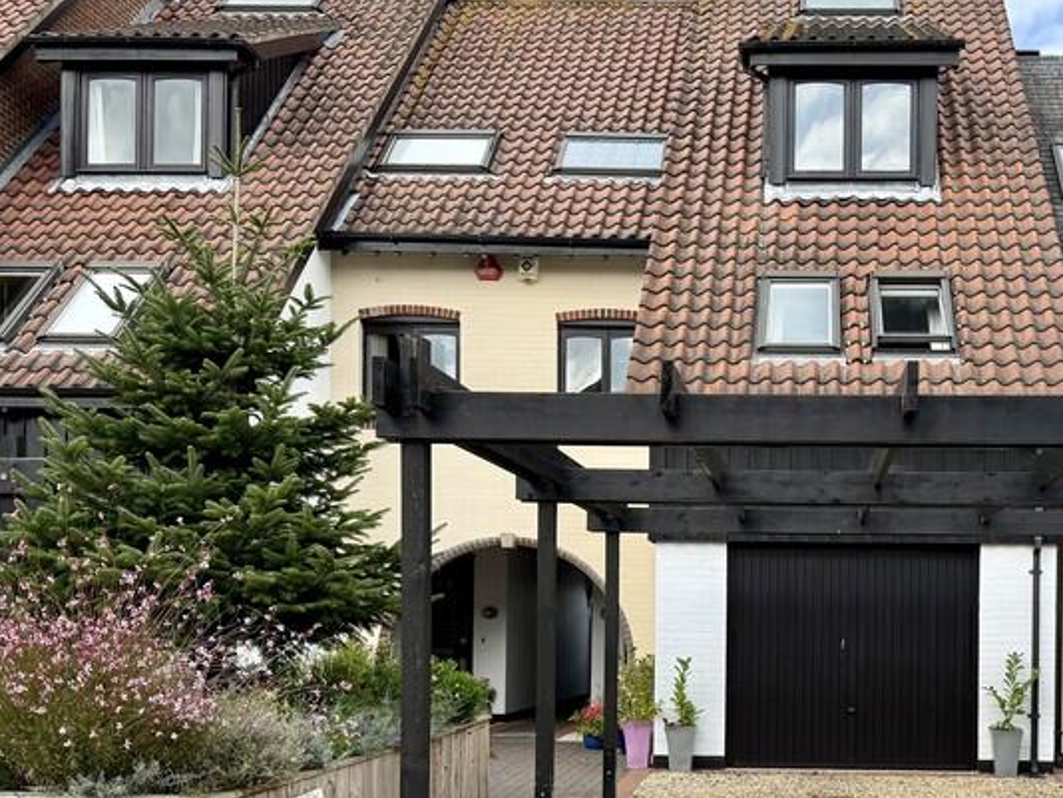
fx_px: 1413
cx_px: 792
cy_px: 607
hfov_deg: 40.1
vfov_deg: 31.0
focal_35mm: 46
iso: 100
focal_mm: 6.76
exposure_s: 1/1385
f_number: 1.78
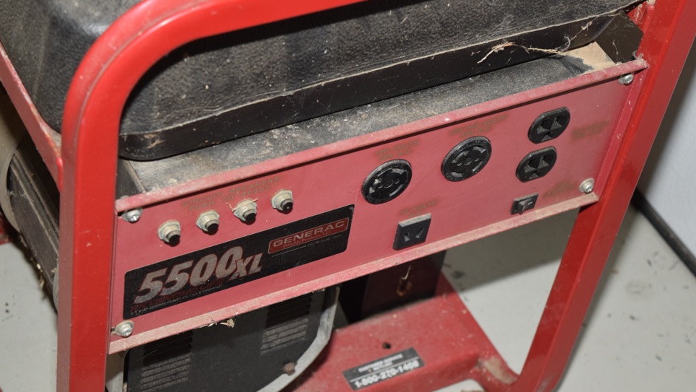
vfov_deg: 13.5
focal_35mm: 90
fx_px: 1653
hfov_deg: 23.8
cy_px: 223
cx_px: 345
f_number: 5.6
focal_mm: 55
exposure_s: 1/100
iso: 800
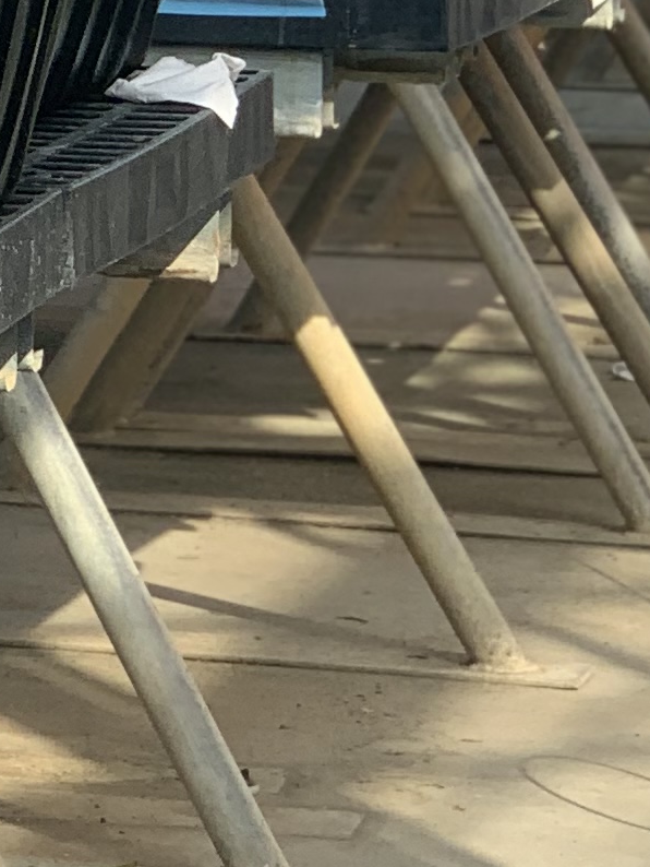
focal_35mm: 264
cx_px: -652
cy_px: -162
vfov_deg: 7.4
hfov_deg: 5.5
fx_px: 6606
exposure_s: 1/289
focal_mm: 6
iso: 16
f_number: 2.4
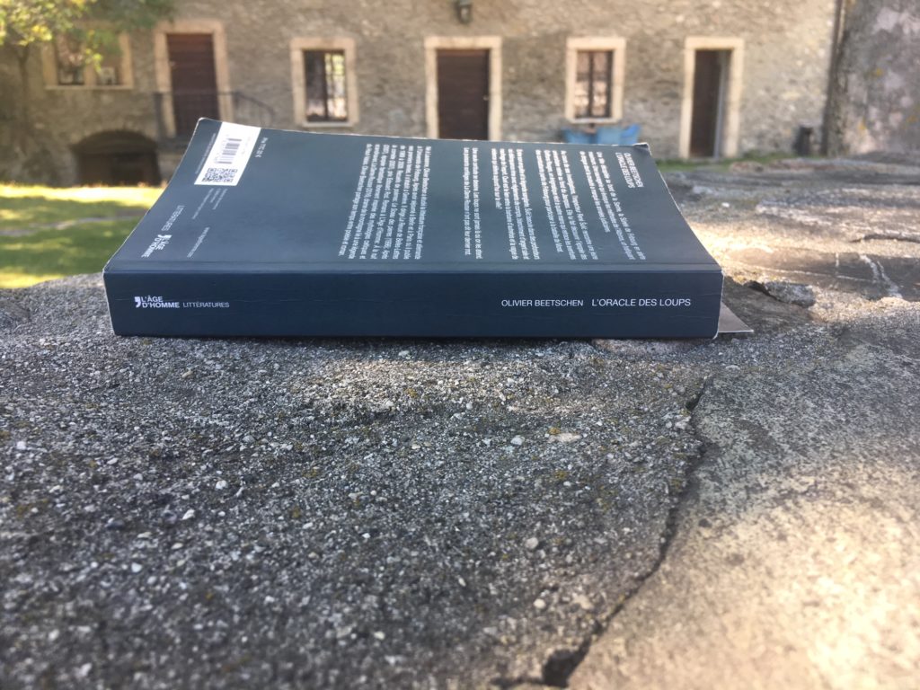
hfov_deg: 61.7
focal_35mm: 29
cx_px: 460
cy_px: 345
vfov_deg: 48.2
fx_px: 771
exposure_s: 1/100
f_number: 2.2
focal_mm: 4.15
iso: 32
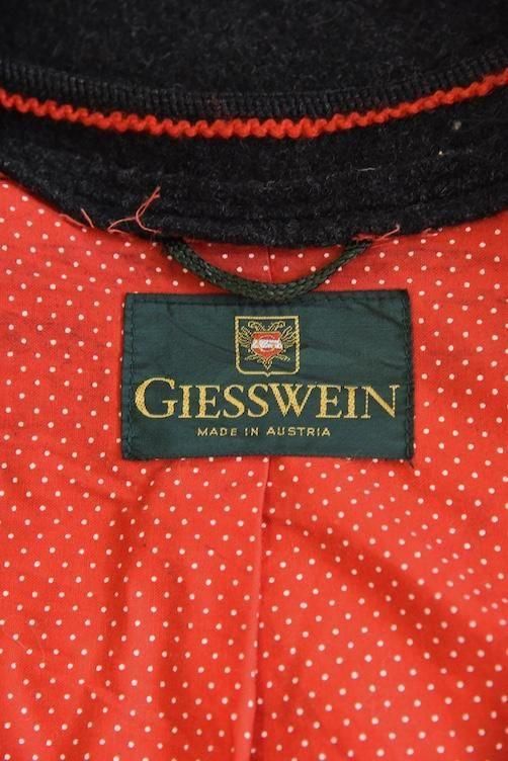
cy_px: 380
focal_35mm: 120
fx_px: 2537
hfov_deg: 11.4
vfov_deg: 17.1
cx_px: 254
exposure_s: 1/80
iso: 5000
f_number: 5.6
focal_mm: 120
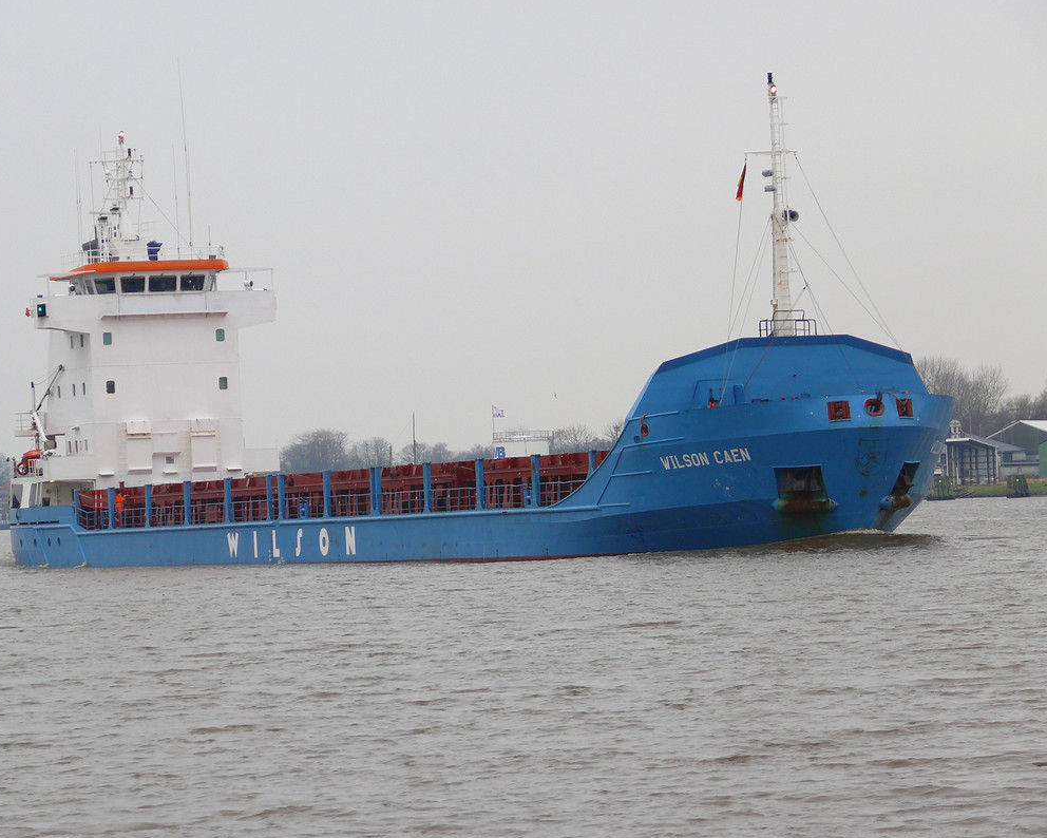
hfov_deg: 11.3
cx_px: 497
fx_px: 5269
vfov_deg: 9.1
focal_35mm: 170
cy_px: 418
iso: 100
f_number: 3.6
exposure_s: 1/100
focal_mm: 30.6
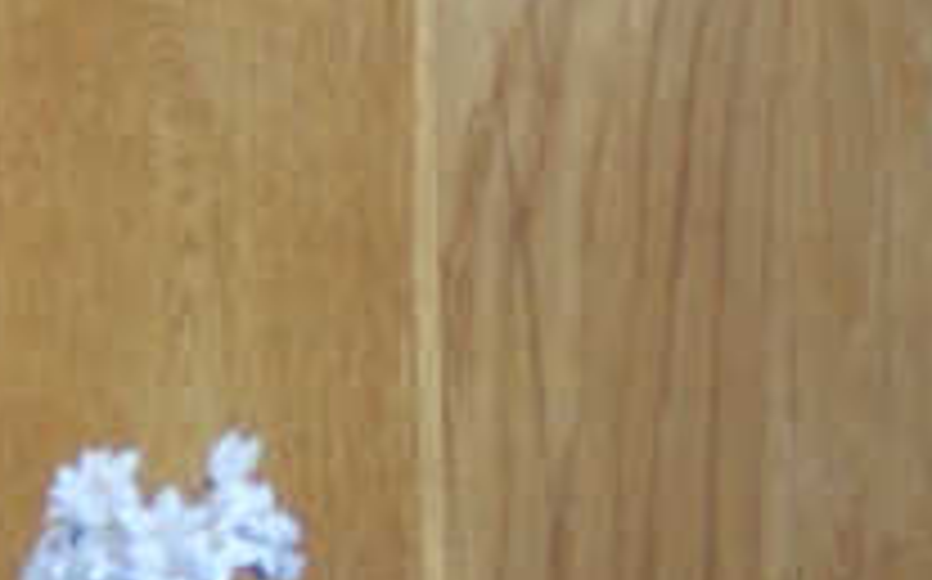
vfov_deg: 1.4
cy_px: -931
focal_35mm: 942
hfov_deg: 2.2
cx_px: -1301
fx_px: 23900
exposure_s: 1/20
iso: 400
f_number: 4
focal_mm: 85
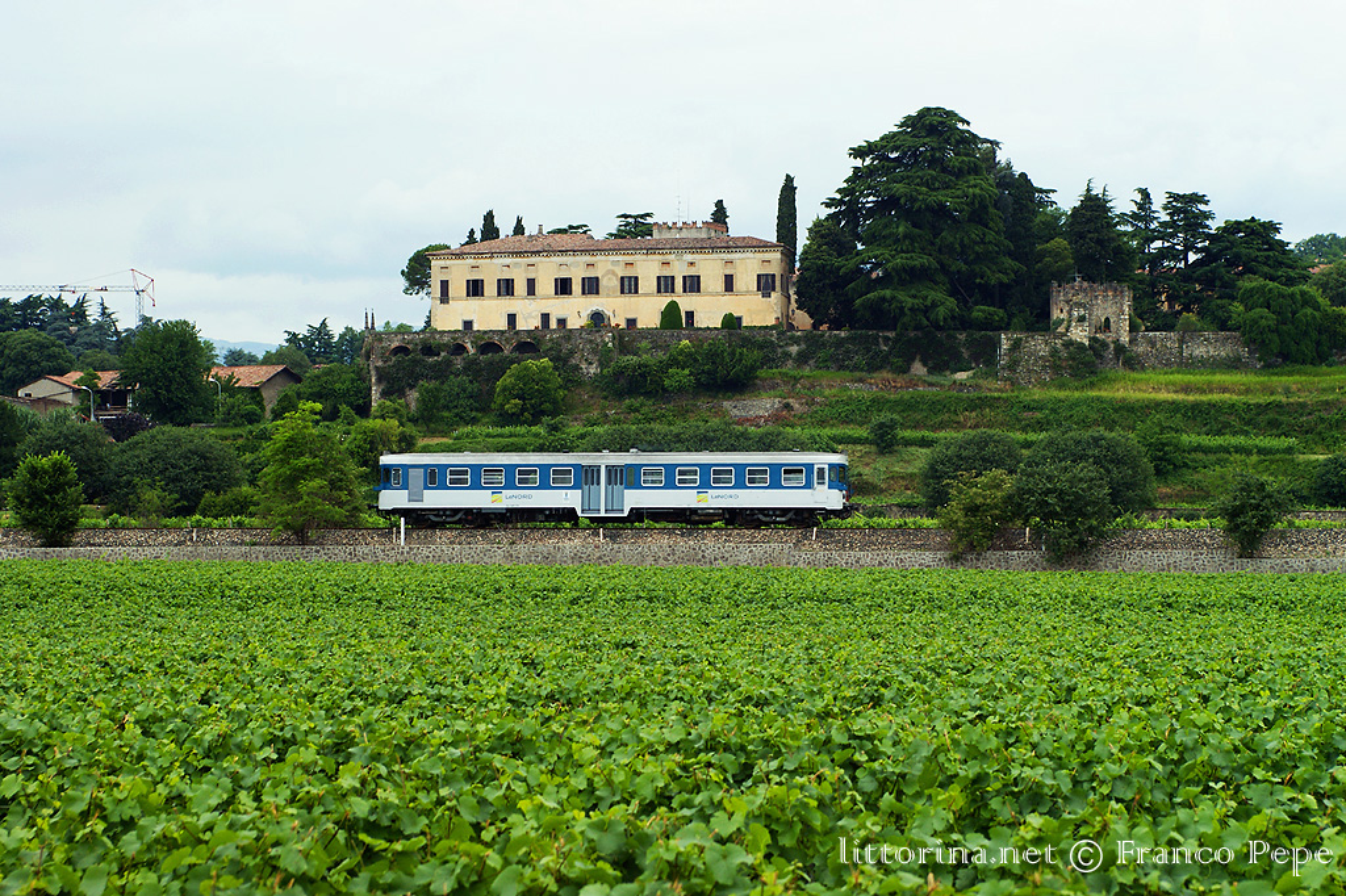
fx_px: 3924
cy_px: 448
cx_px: 673
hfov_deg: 19.5
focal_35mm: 105
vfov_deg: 13.0
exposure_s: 1/400
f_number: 6.3
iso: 200
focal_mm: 70
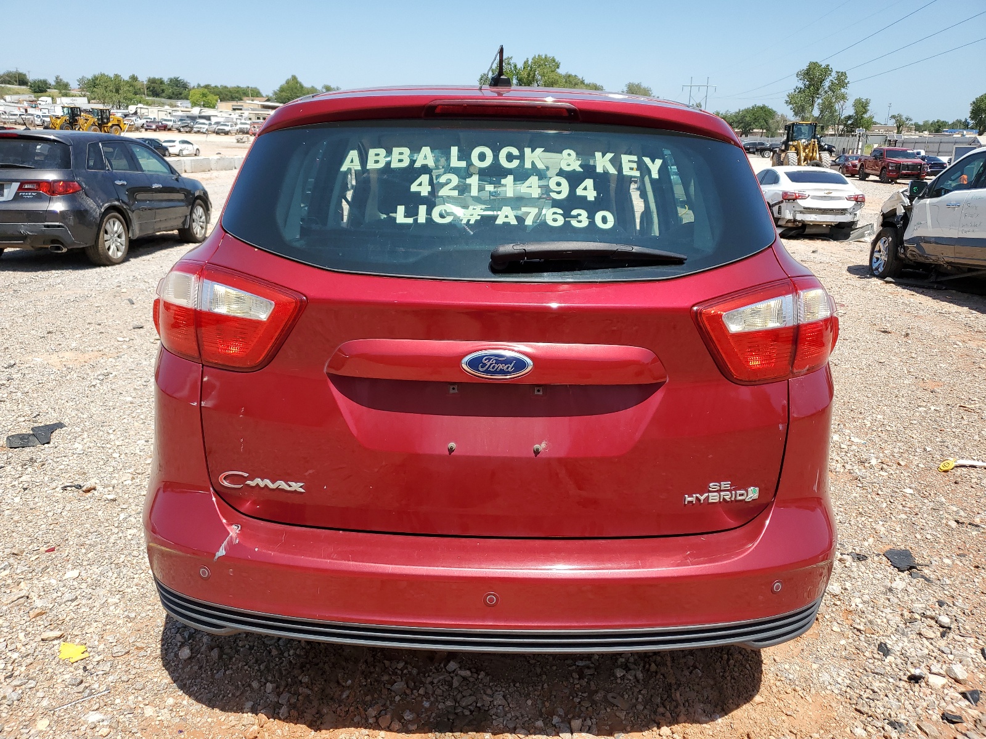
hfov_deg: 67.3
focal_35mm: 26
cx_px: 493
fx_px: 741
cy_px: 370
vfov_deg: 53.1
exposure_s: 1/2500
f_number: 1.5
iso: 50
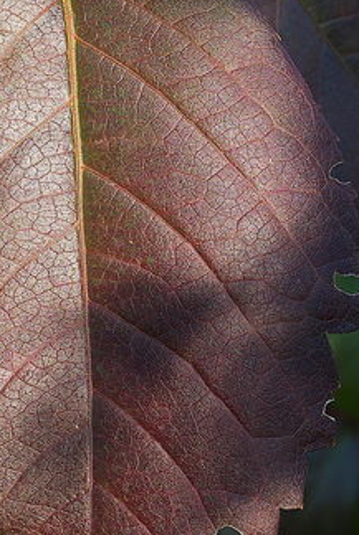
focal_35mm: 124
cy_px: 221
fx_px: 1849
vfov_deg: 16.5
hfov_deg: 11.1
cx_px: 79
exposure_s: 1/100
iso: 400
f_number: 5
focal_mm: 30.4
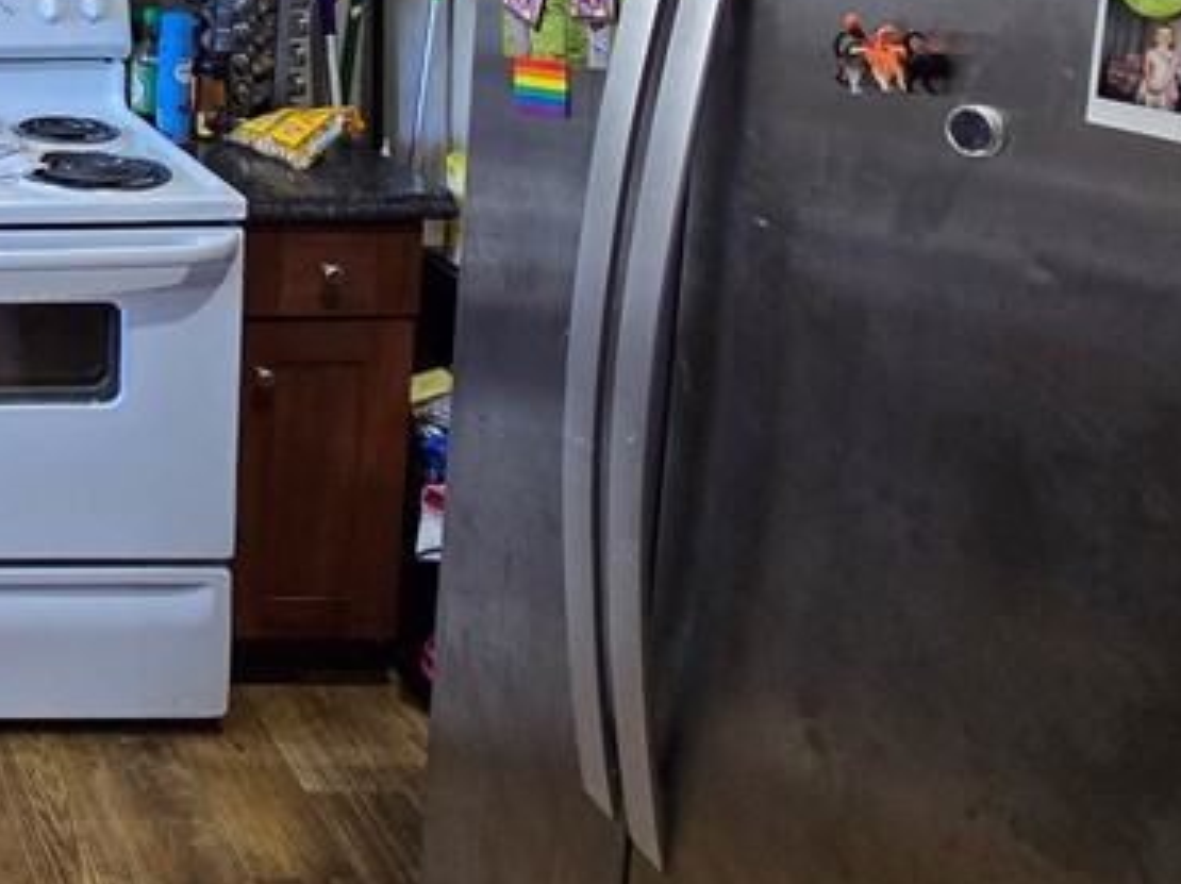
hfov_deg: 34.4
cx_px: -389
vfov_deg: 35.0
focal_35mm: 36
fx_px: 1227
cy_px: -48
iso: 200
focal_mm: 2.2
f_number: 2.2
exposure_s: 1/60
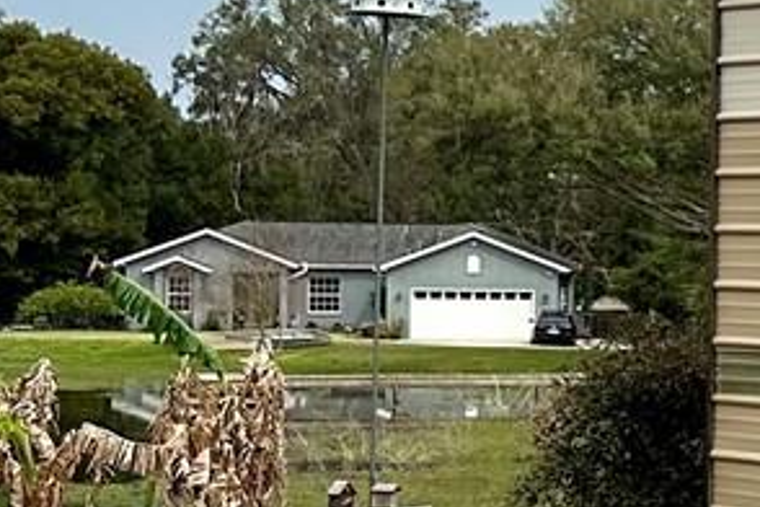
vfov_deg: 10.1
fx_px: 2871
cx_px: 1735
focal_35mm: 136
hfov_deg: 12.4
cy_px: 243
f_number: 1.78
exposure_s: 1/5263
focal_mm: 6.86
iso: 80
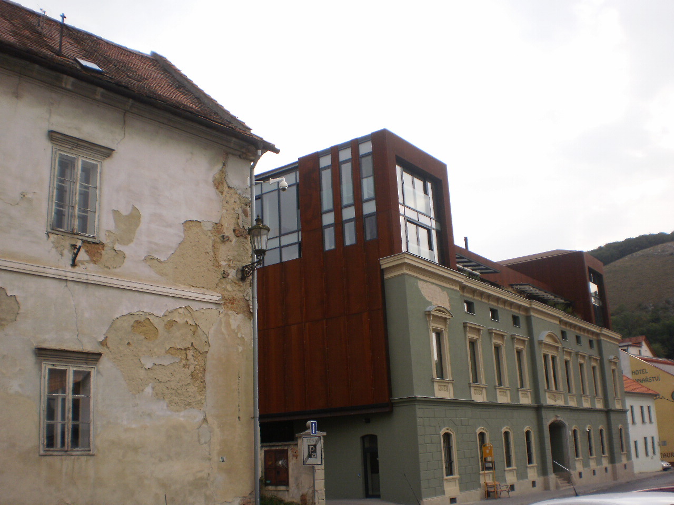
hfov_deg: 49.0
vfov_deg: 37.7
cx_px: 337
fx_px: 740
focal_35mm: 38
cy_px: 252
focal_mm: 6.3
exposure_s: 1/125
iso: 100
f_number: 4.6
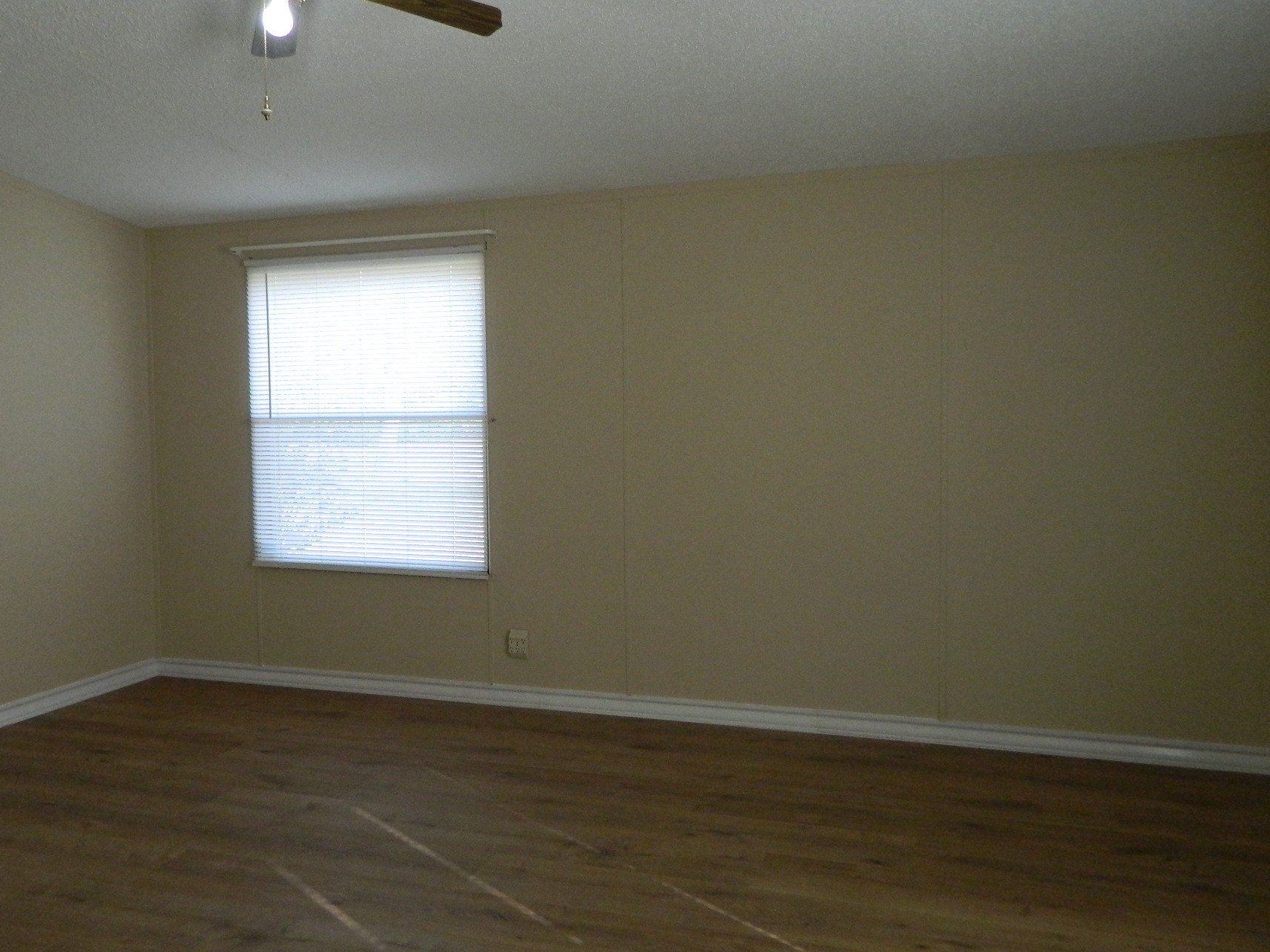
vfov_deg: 46.8
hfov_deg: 59.8
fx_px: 1101
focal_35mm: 30
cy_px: 458
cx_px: 570
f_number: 3.1
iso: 400
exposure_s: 1/200
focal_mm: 4.5
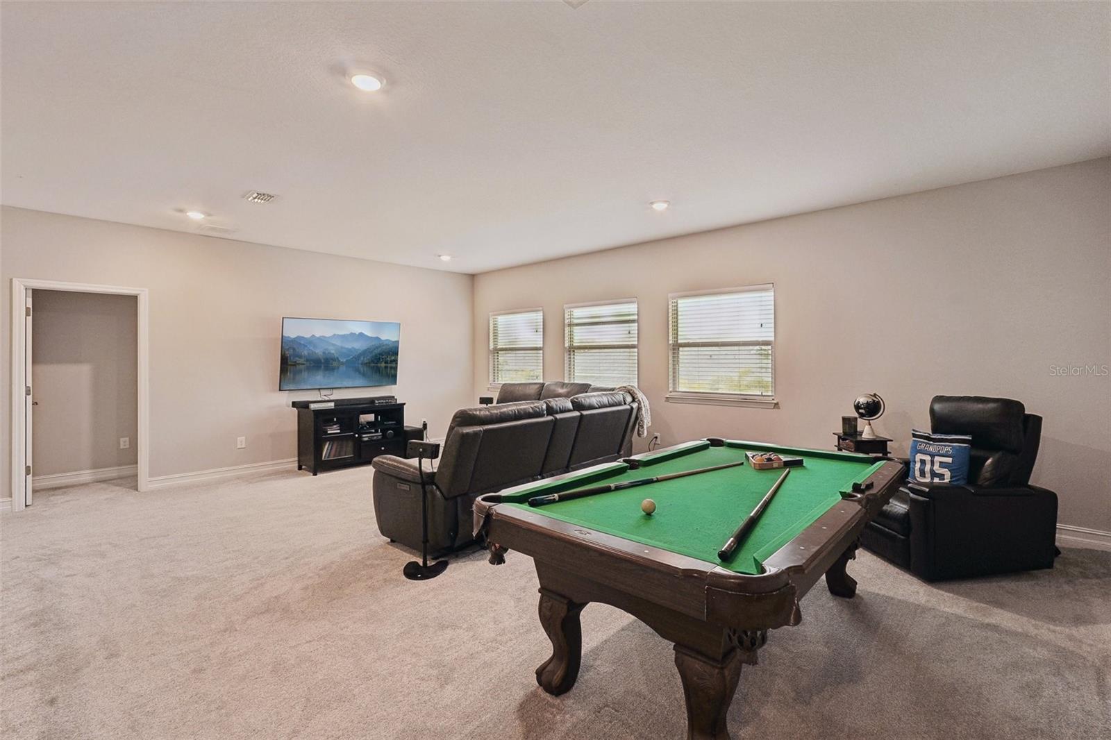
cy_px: 370
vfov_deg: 73.7
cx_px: 556
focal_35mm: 16
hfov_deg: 96.7
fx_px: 494
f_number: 8
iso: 400
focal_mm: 16
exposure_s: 1/10
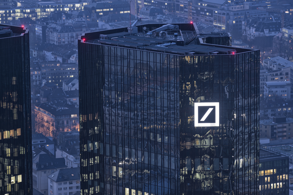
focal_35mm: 180
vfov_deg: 7.6
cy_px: 98
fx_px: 1465
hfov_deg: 11.4
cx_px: 146
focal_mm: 180
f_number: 7.1
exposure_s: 1
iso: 125
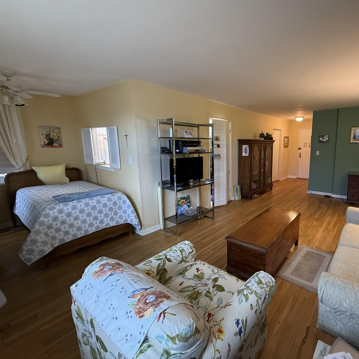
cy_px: 175
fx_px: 199
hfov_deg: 81.0
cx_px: 241
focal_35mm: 17
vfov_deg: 84.0
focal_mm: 2.22
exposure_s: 1/60
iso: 320
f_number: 2.2
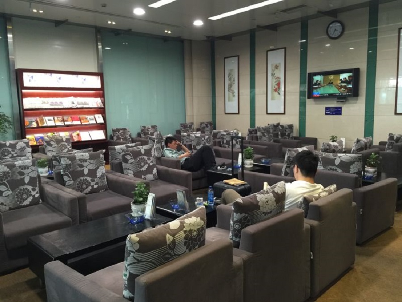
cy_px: 151
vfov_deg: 48.2
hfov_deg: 61.7
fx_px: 337
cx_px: 201
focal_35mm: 29
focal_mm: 4.15
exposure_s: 1/17
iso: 80
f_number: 2.2
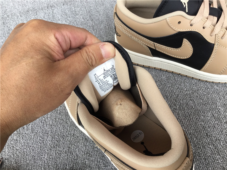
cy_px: 85
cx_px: 114
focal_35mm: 31
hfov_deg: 58.4
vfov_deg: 45.4
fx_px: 203
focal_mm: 3.3
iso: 32
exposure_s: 1/100
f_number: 2.4
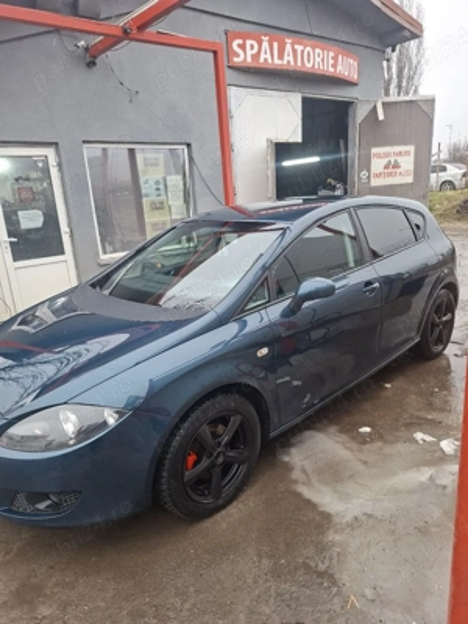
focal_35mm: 23
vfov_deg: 73.9
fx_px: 415
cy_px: 312
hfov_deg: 58.9
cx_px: 234
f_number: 1.8
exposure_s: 1/100
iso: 125
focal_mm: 5.54
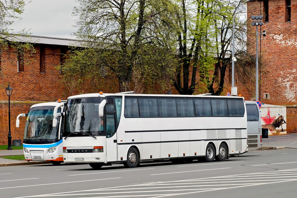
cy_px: 99
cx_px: 148
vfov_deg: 12.2
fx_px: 928
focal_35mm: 112
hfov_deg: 18.2
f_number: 7.1
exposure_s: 1/640
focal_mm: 75
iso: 400
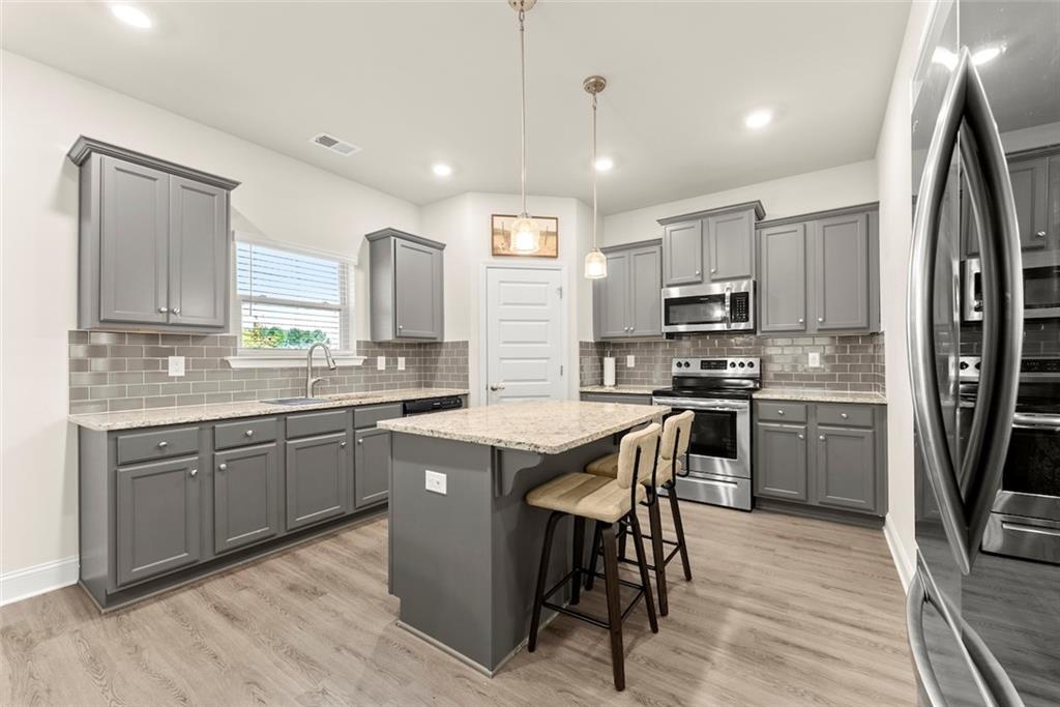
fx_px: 412
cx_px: 530
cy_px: 354
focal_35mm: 14
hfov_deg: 104.2
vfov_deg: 81.2
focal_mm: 14
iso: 800
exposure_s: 1/5
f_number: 7.1
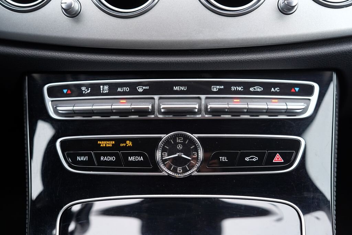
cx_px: 176
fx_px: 450
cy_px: 118
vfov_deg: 29.3
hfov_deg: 42.7
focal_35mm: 46
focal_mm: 46
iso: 320
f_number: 2.8
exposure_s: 1/50
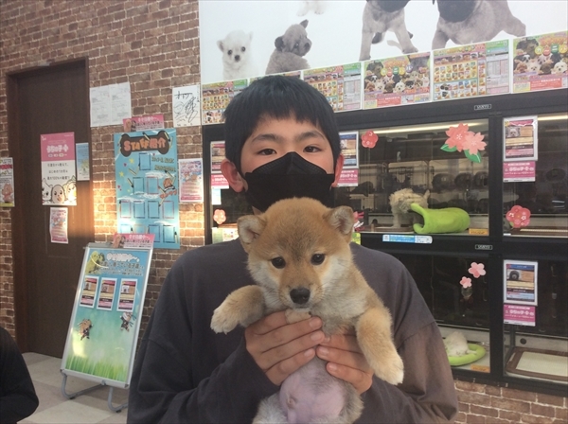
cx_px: 284
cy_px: 212
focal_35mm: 32
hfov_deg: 56.9
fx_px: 524
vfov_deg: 44.0
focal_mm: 3.3
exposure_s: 1/40
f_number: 2.4
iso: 40
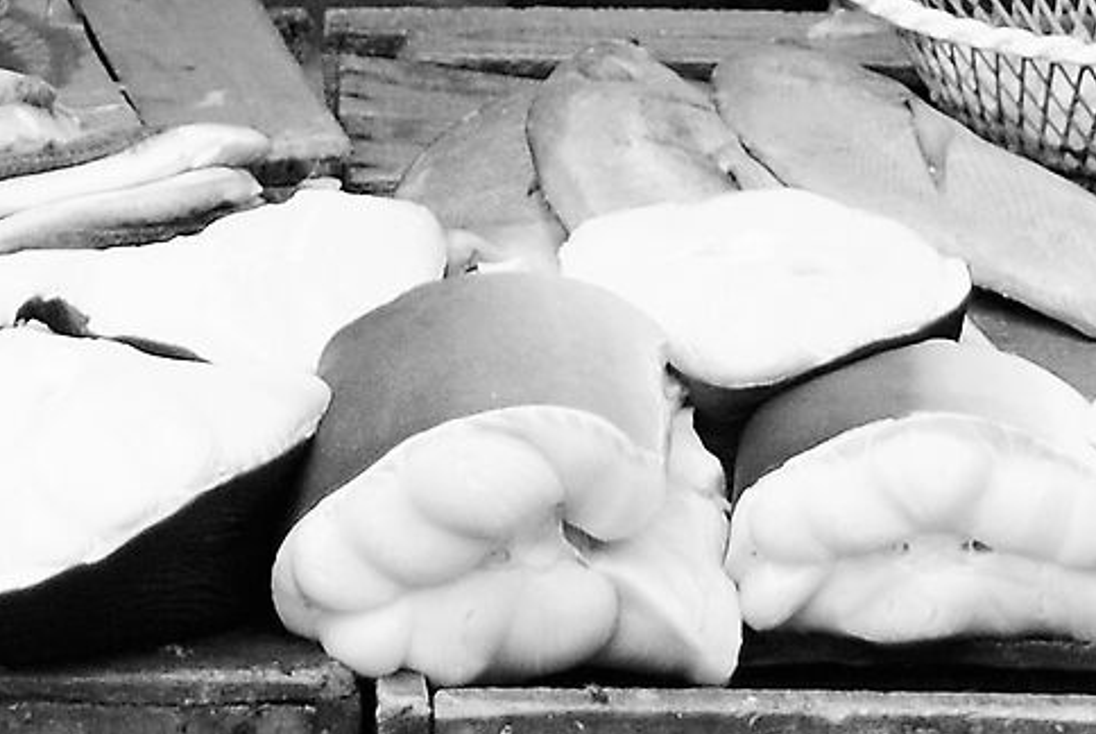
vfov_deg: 5.7
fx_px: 7254
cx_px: 340
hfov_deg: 8.6
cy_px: -543
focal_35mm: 238
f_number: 4.8
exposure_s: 1/50
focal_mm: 32
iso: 200
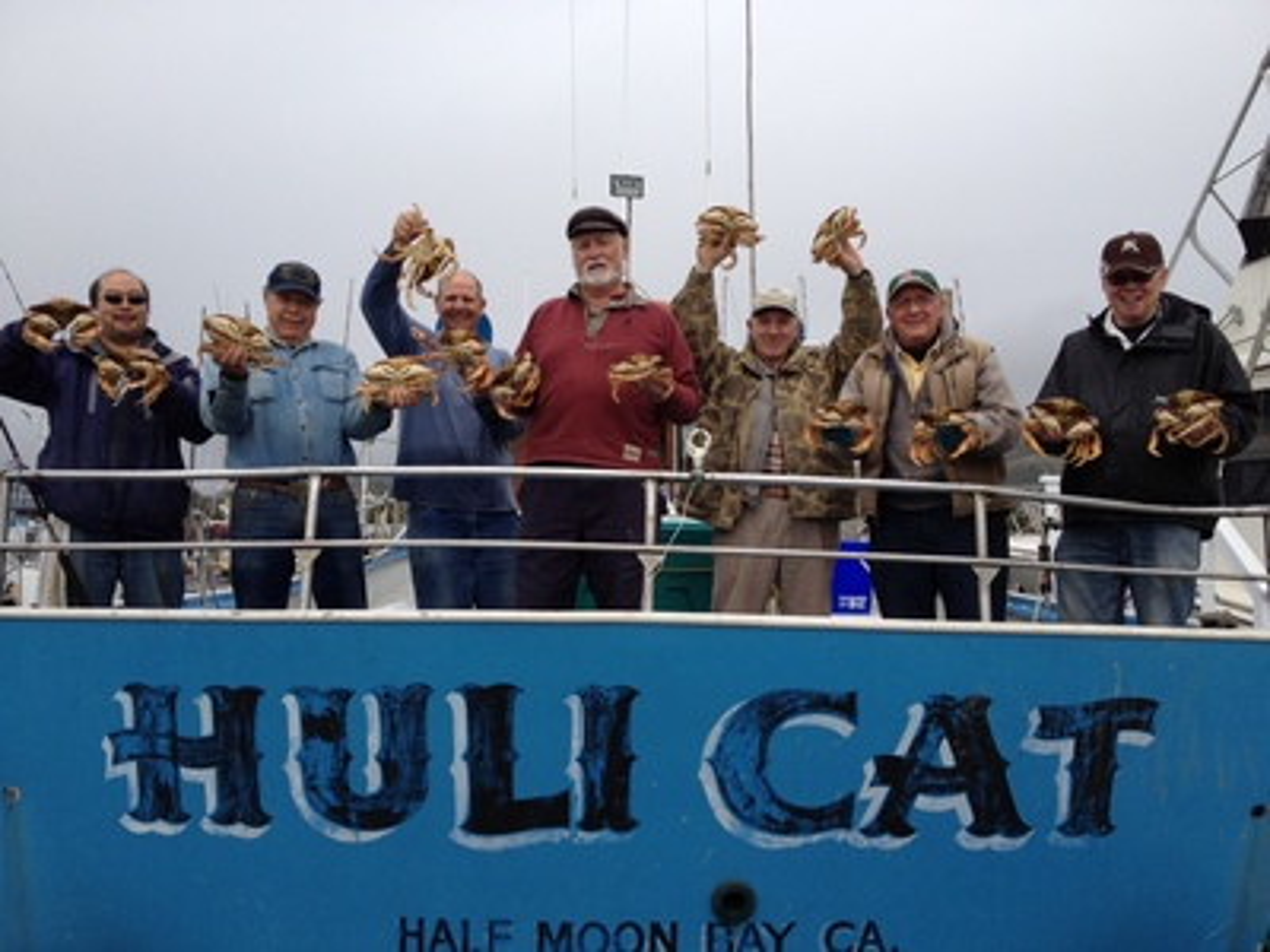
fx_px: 1284
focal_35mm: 35
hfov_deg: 52.6
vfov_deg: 40.7
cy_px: 476
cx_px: 635
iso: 64
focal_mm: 4.28
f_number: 2.4
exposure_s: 1/981
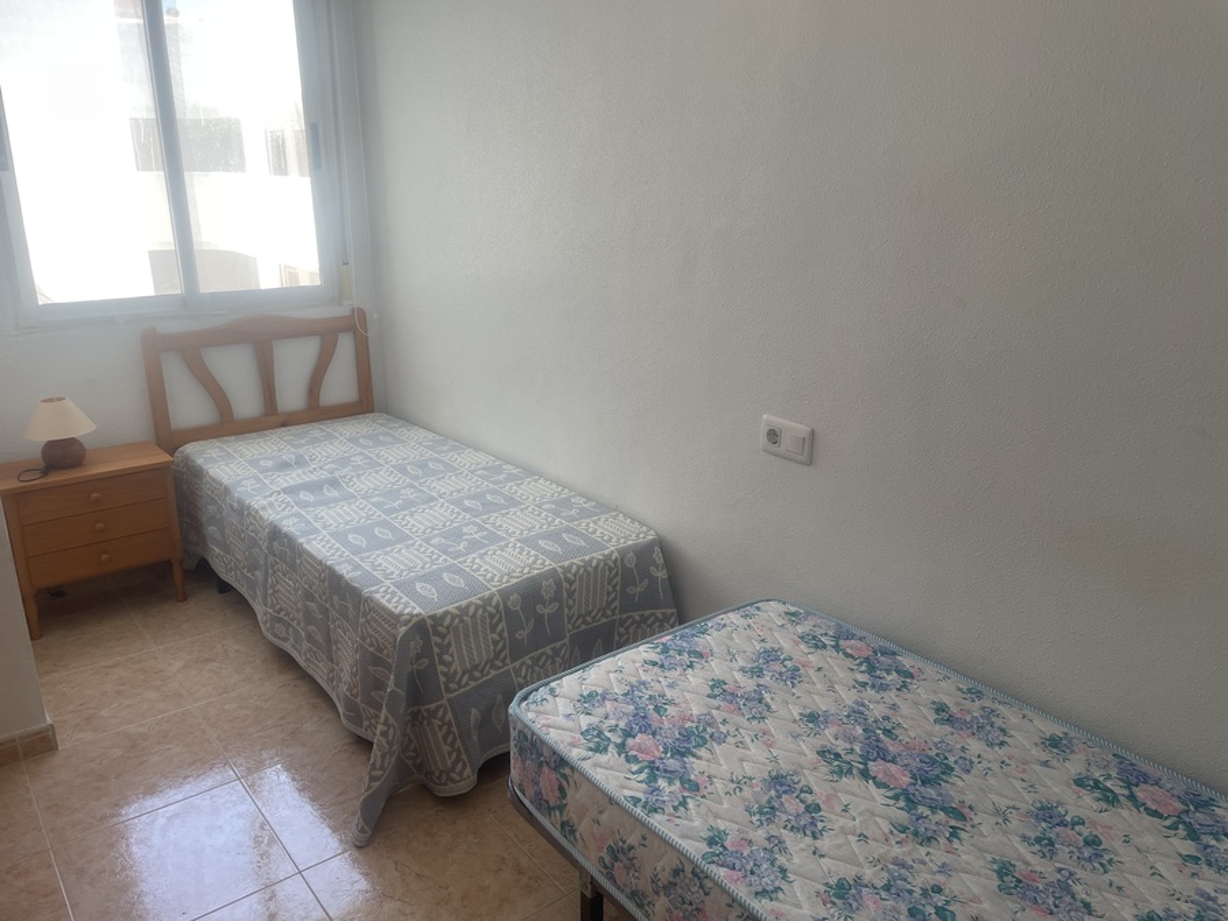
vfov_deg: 53.1
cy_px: 460
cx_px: 614
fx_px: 922
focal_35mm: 26
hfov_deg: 67.3
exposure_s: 1/171
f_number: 1.6
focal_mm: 4.2
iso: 32
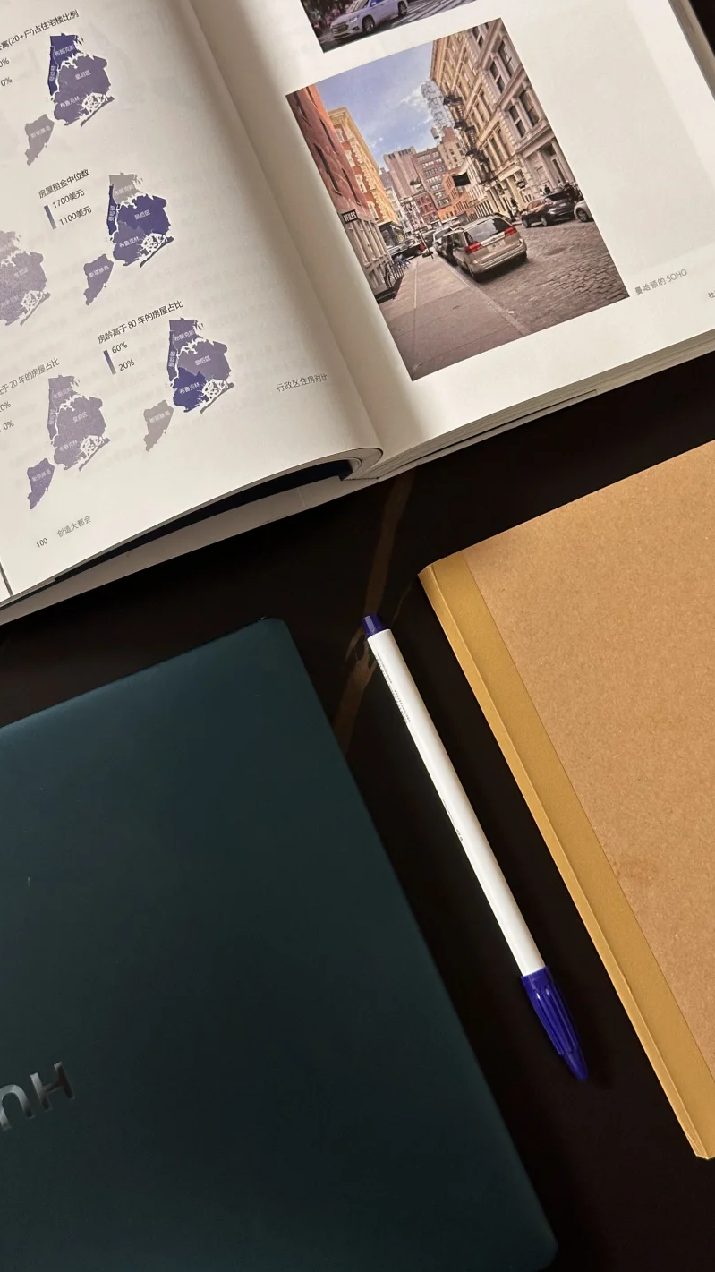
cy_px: 638
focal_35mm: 53
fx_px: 1787
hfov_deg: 22.6
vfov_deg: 39.2
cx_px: 273
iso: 250
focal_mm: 6.86
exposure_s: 1/60
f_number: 1.78
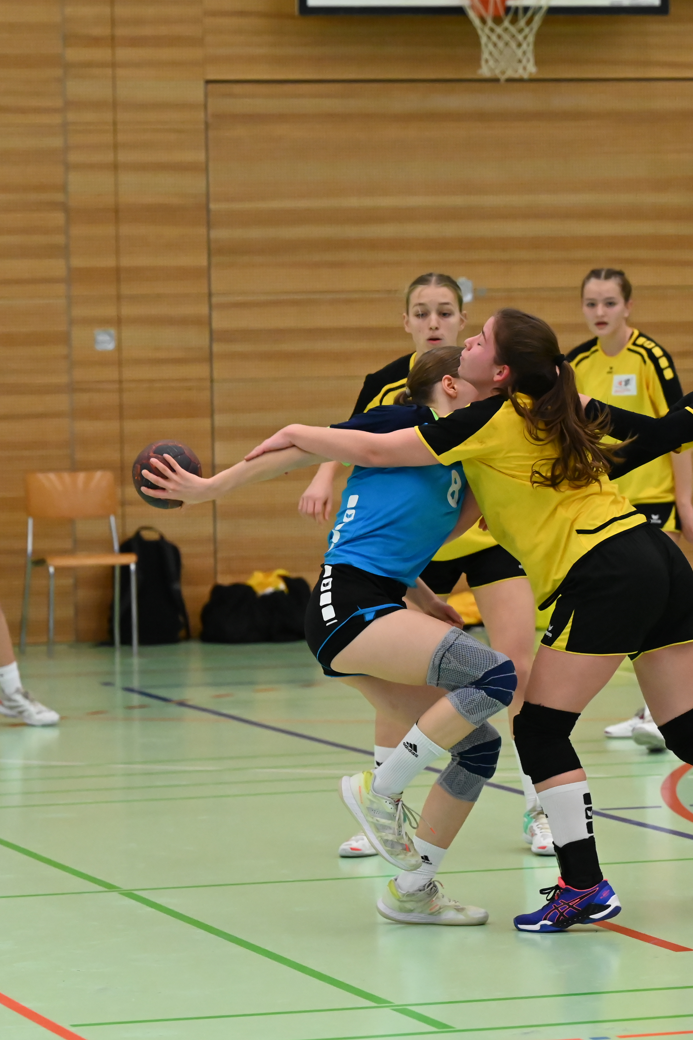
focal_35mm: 188
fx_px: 5429
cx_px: 679
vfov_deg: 10.9
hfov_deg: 7.3
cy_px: 520
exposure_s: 1/1250
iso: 8000
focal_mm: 125
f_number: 5
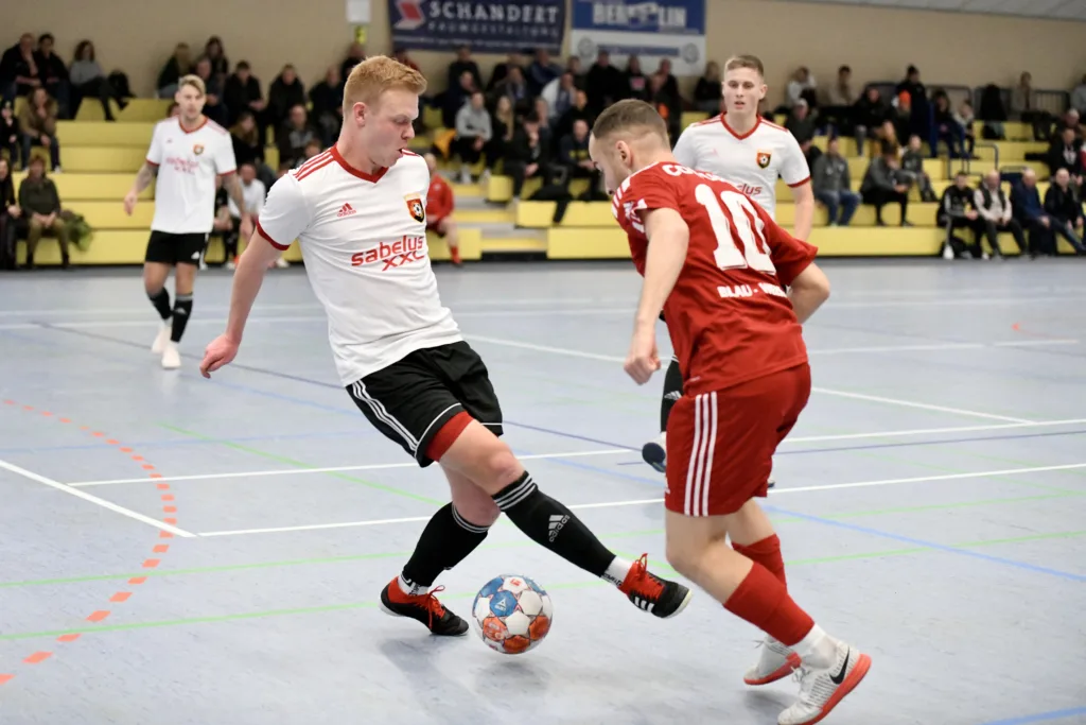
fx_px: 2112
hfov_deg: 28.8
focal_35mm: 70
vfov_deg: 19.5
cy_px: 362
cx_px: 543
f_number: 2.8
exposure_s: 1/1600
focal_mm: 70
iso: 14400
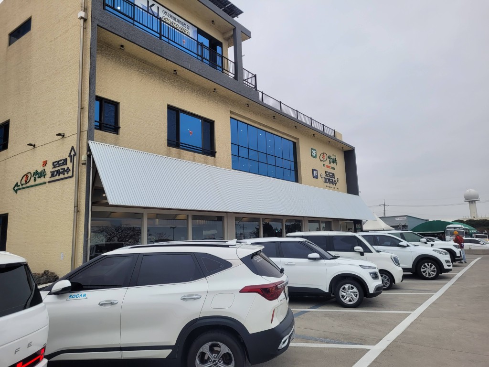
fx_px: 367
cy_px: 184
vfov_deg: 53.1
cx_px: 244
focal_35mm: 26
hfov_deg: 67.3
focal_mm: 5.4
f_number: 1.8
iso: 40
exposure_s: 1/556
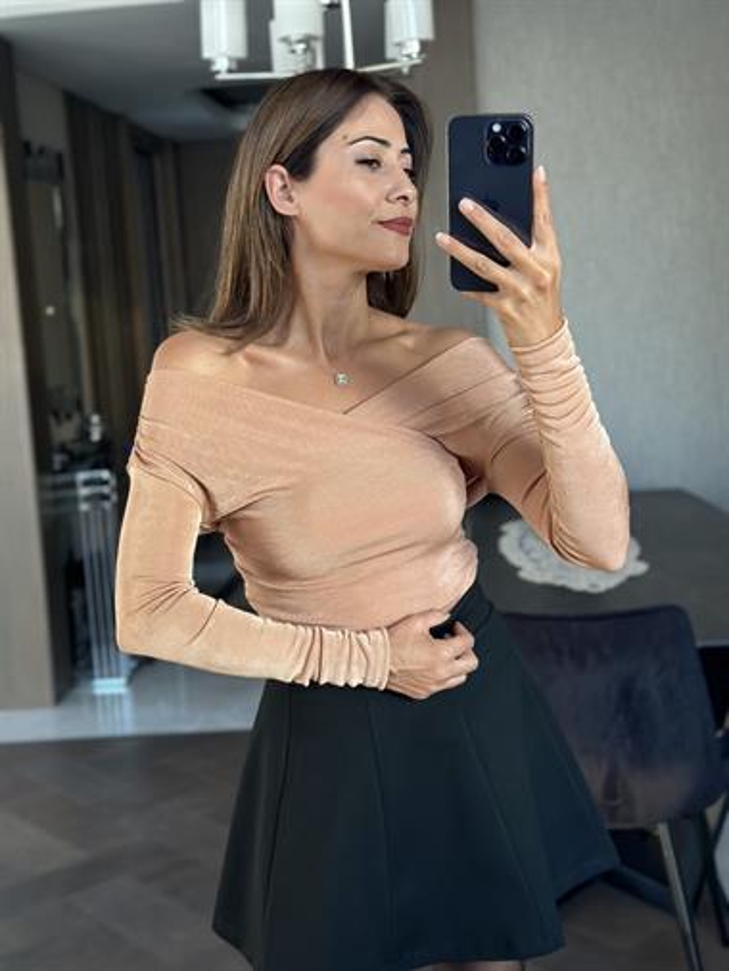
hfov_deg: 30.3
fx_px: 1347
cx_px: 364
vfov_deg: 39.6
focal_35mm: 48
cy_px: 486
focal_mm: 6.86
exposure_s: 1/60
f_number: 1.78
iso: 160
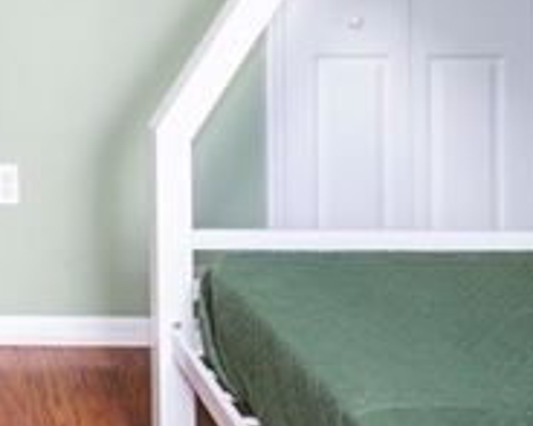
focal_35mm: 61
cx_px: -190
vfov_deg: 23.1
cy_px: -68
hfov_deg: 25.8
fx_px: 962
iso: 1000
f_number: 11
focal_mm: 17
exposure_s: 1/20
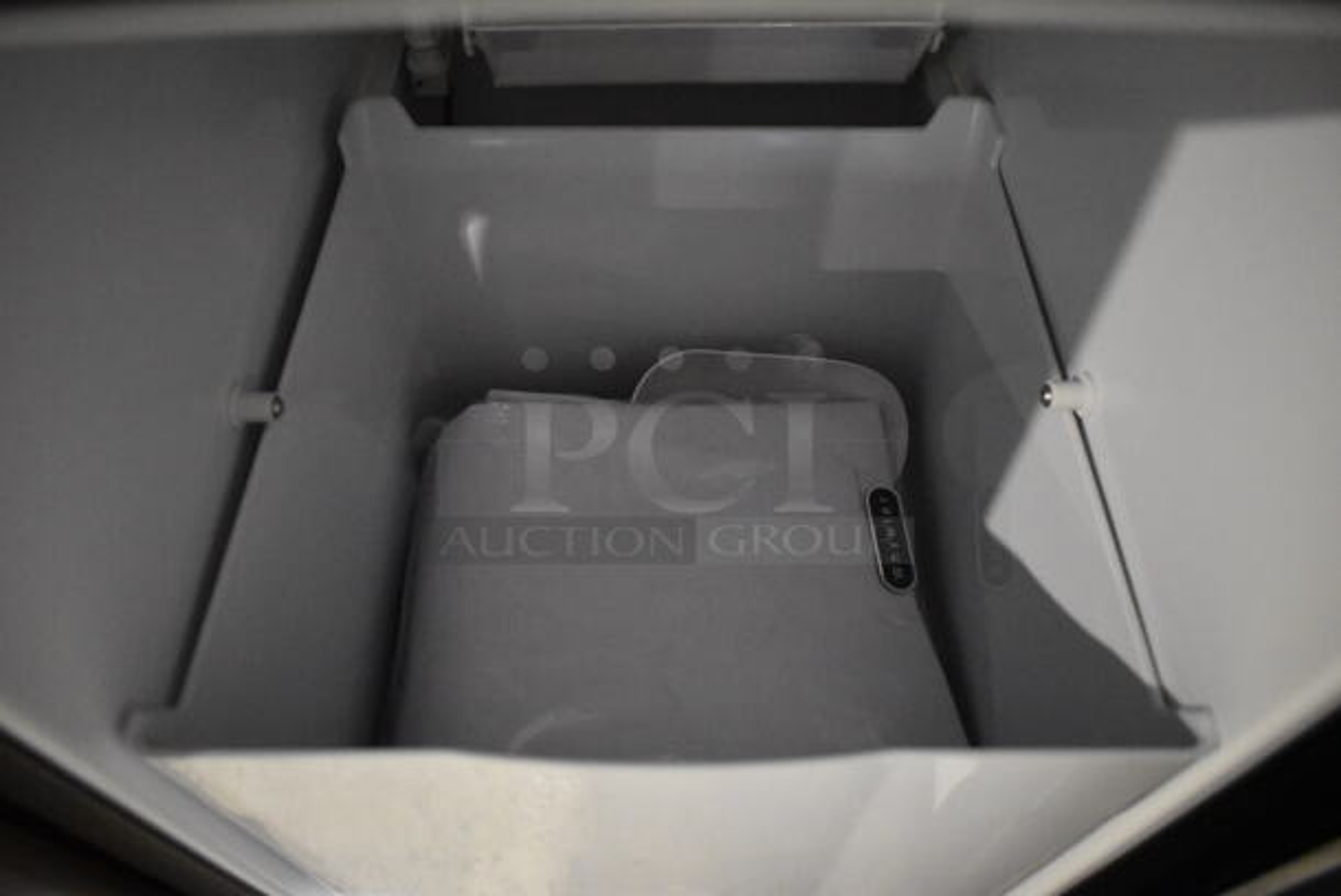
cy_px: 448
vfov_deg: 48.0
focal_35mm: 27
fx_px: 1007
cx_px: 670
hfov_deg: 67.3
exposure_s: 1/125
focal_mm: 18
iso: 8000
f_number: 3.5
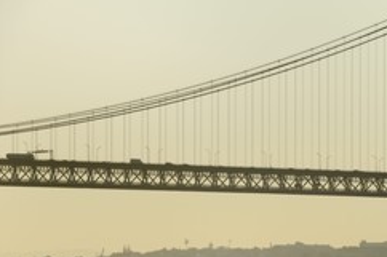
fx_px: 3545
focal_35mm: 330
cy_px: 180
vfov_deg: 4.2
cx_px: 333
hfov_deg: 6.2
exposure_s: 1/400
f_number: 11
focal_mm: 190
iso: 100
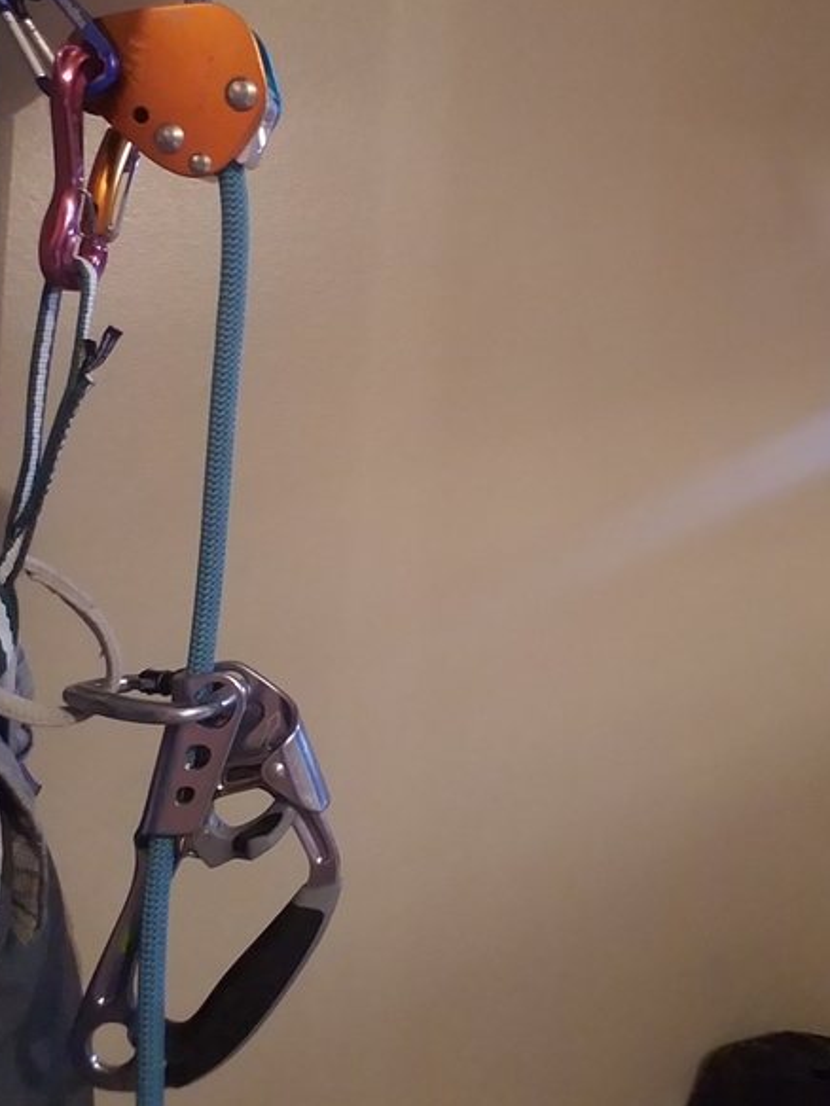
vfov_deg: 64.6
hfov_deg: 51.1
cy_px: 430
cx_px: 490
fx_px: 863
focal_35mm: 27
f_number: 1.7
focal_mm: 2.1
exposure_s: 1/12
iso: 320
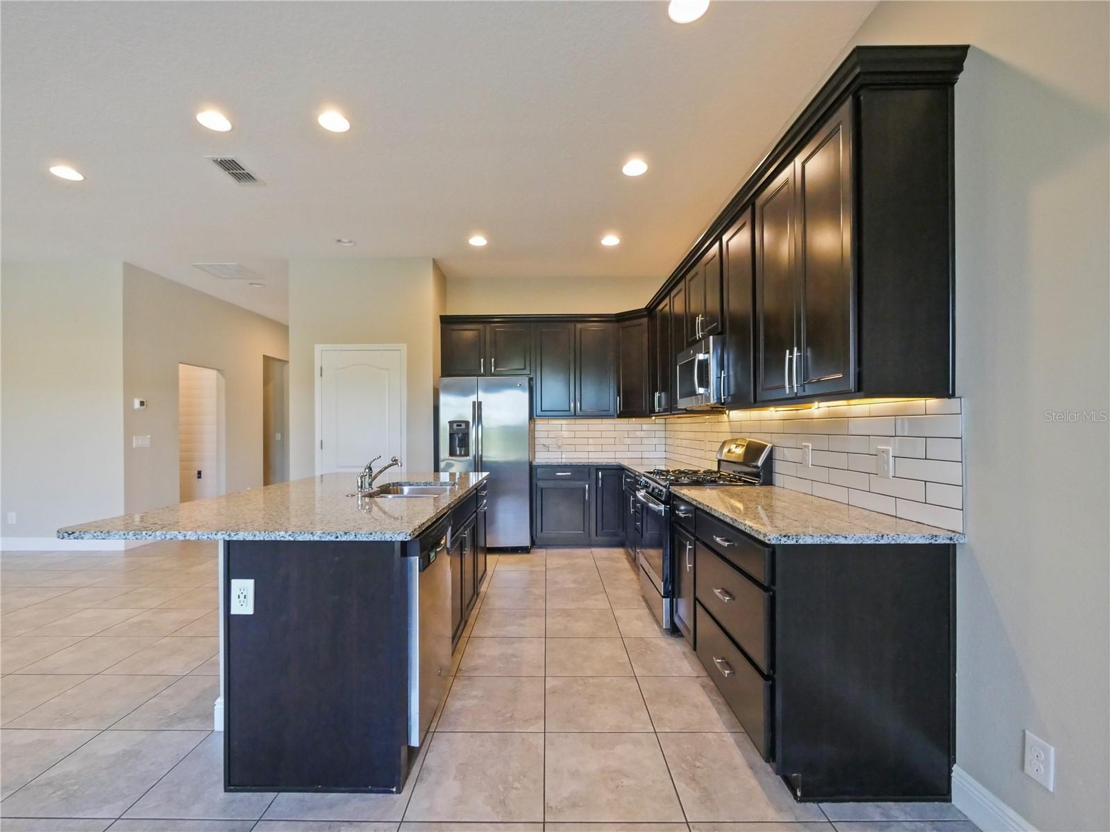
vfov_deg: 85.7
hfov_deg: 102.1
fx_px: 449
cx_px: 555
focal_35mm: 14
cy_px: 416
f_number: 4
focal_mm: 7
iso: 2500
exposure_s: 1/60
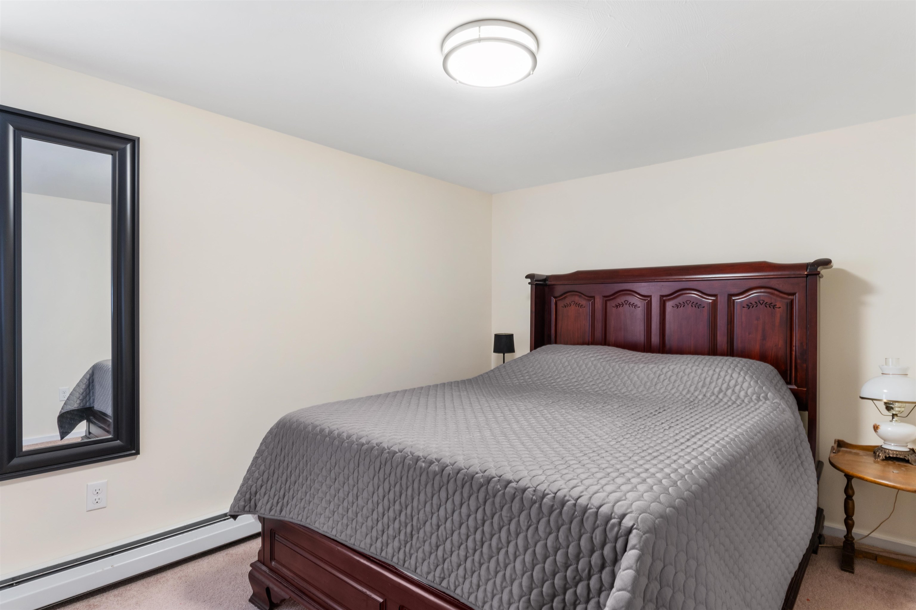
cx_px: 458
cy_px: 305
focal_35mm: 18
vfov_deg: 67.4
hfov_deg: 90.0
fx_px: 458
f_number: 11
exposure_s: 1.6
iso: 64
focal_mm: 12
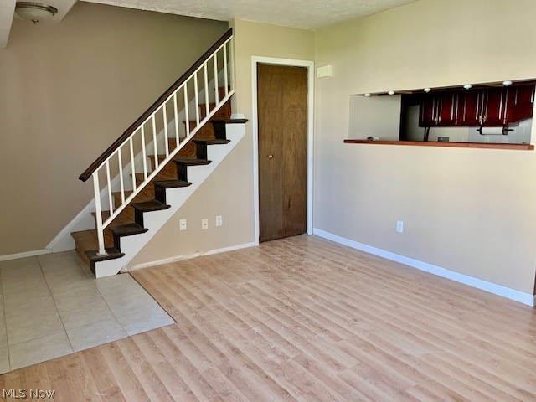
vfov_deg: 53.1
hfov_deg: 67.3
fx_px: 403
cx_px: 268
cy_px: 201
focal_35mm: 26
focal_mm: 4.25
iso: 100
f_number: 1.8
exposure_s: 1/68
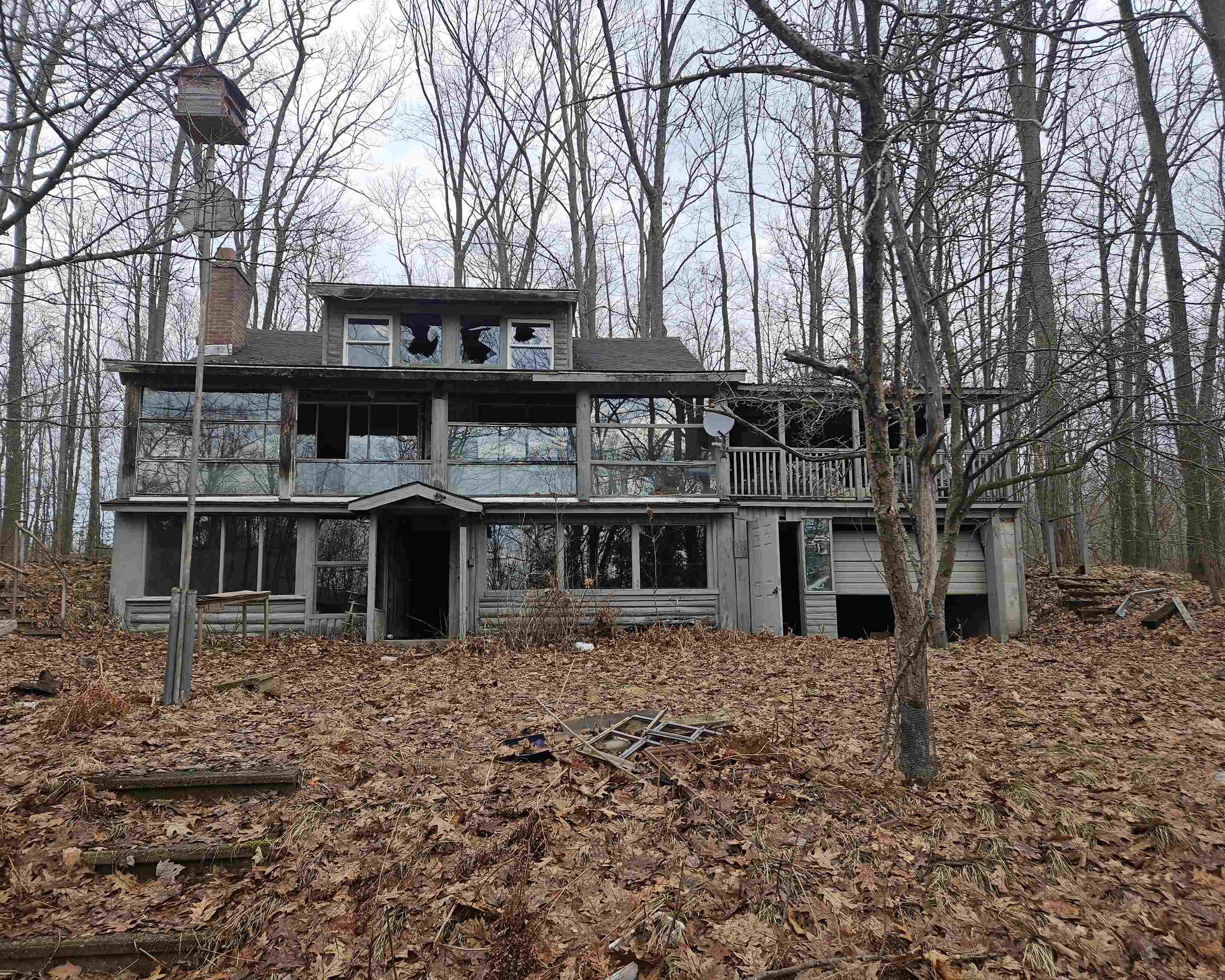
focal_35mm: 24
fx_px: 870
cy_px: 490
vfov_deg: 58.8
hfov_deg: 70.3
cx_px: 614
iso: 25
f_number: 1.8
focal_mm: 5.4
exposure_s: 1/472
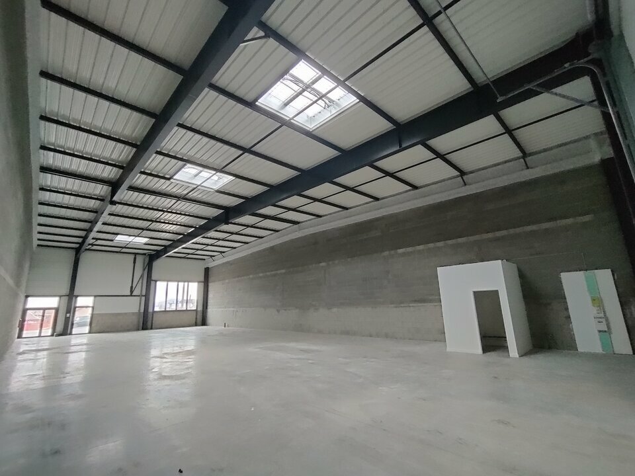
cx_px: 318
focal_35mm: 13
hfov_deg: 106.2
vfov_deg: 89.9
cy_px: 238
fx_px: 238
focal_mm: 1.66
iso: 1444
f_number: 2.2
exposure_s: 1/25
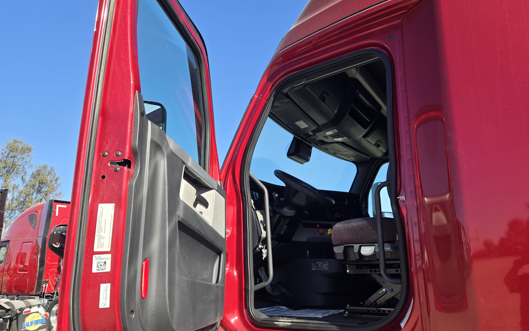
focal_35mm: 27
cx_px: 289
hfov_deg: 68.3
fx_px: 389
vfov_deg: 46.0
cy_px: 180
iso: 25
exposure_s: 1/754
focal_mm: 5.4
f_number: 1.8
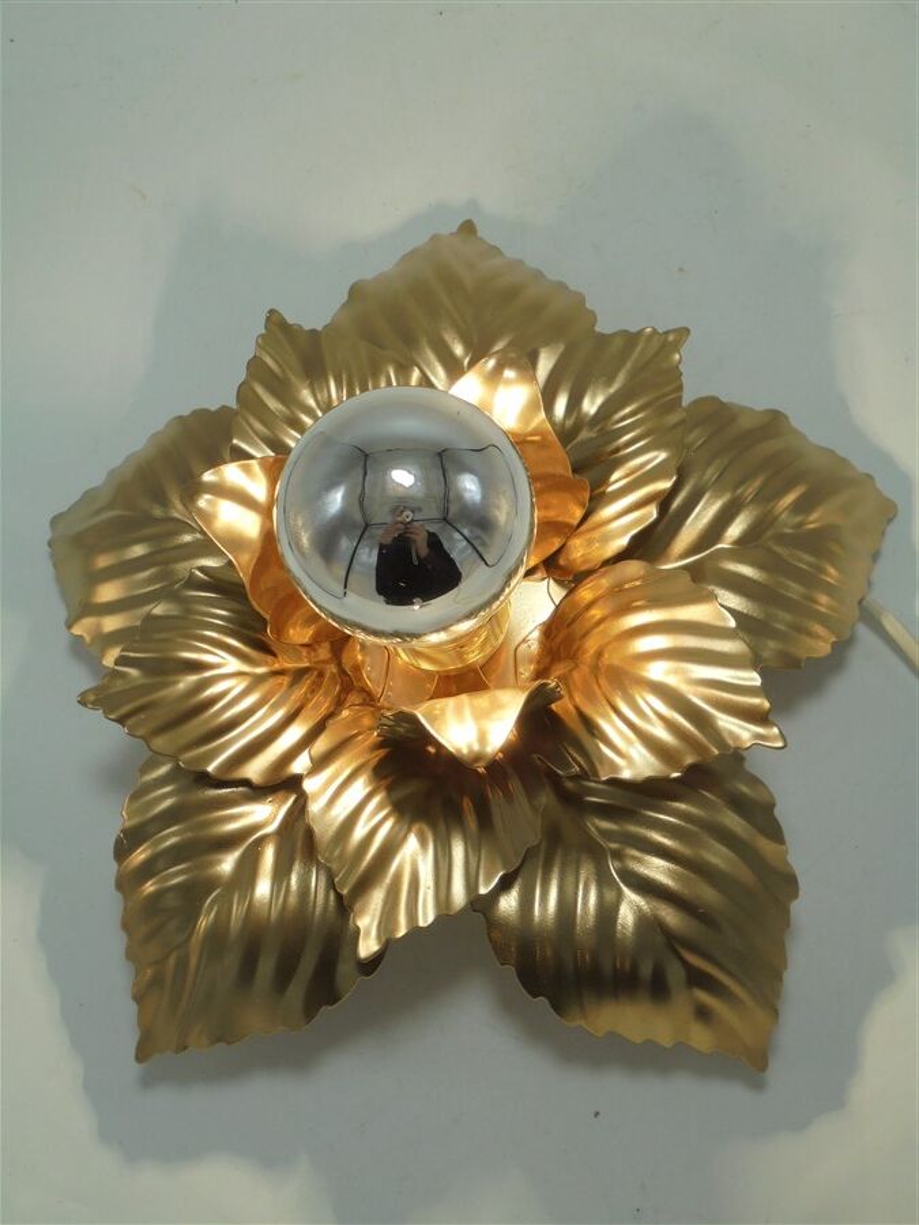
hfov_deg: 37.7
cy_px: 612
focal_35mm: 38
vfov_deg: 49.0
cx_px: 460
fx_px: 1345
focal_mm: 6.9
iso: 100
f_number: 4.2
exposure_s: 1/200
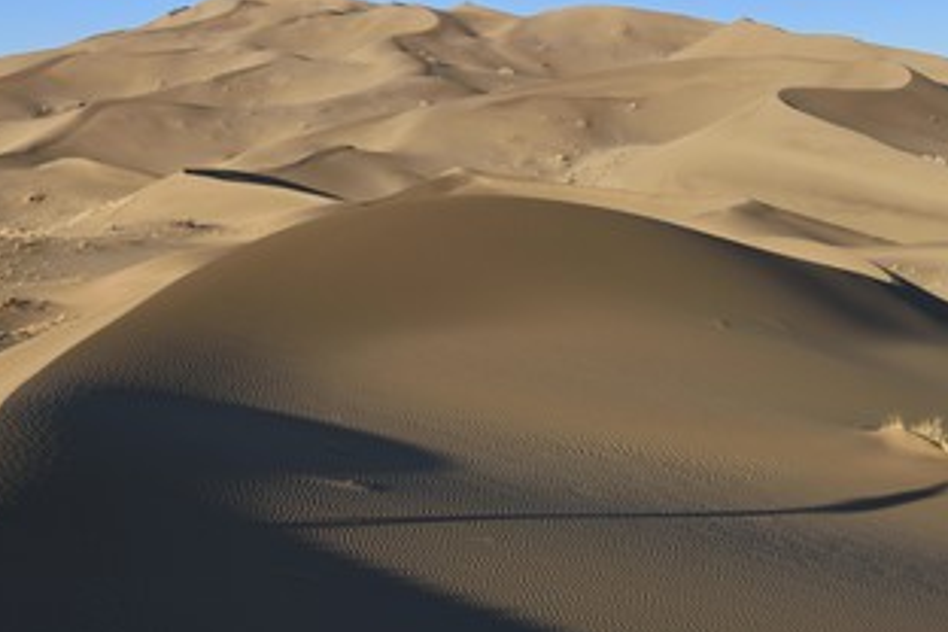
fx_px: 1843
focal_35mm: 70
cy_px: 273
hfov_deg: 28.8
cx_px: 422
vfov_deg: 19.4
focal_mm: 52
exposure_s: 1/250
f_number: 10
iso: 200
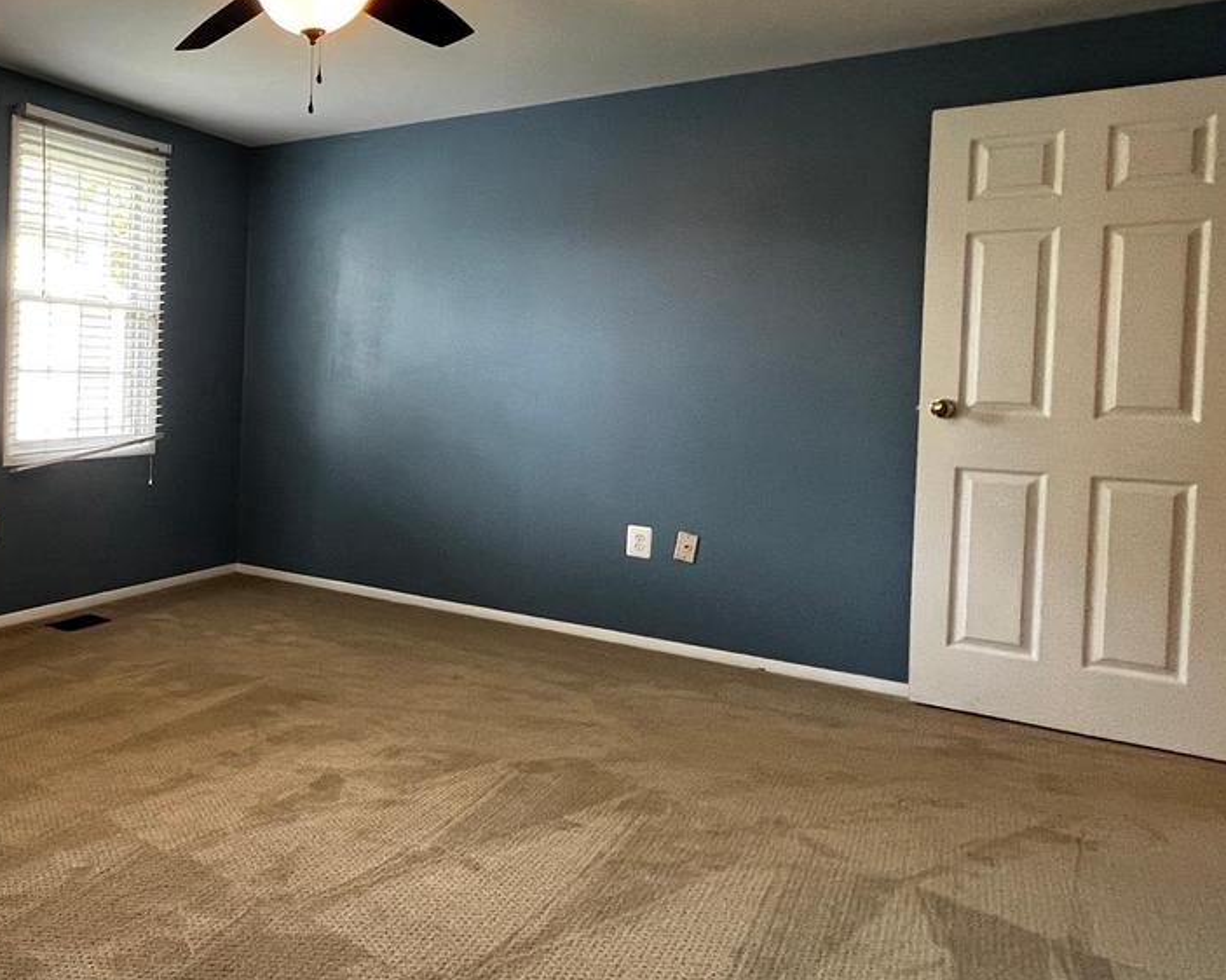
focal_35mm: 26
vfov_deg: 54.6
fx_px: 943
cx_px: 89
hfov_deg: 55.7
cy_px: 403
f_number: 1.8
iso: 400
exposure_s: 1/60
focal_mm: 1.57
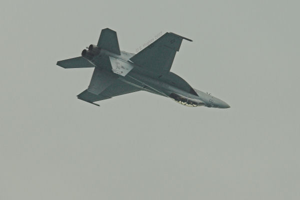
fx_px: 2250
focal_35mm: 270
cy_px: 100
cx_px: 150
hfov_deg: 7.6
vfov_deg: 5.1
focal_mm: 180
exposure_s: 1/500
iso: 200
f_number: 11
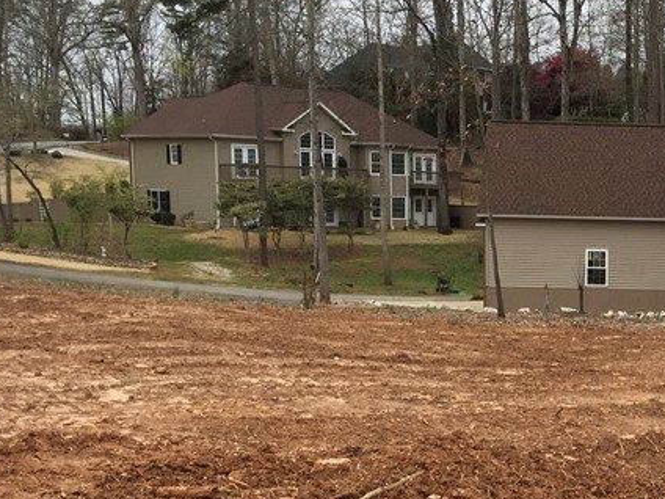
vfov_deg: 20.8
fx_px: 1345
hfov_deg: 26.2
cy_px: 394
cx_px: 682
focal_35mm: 70
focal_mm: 4.15
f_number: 2.2
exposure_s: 1/670
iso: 32
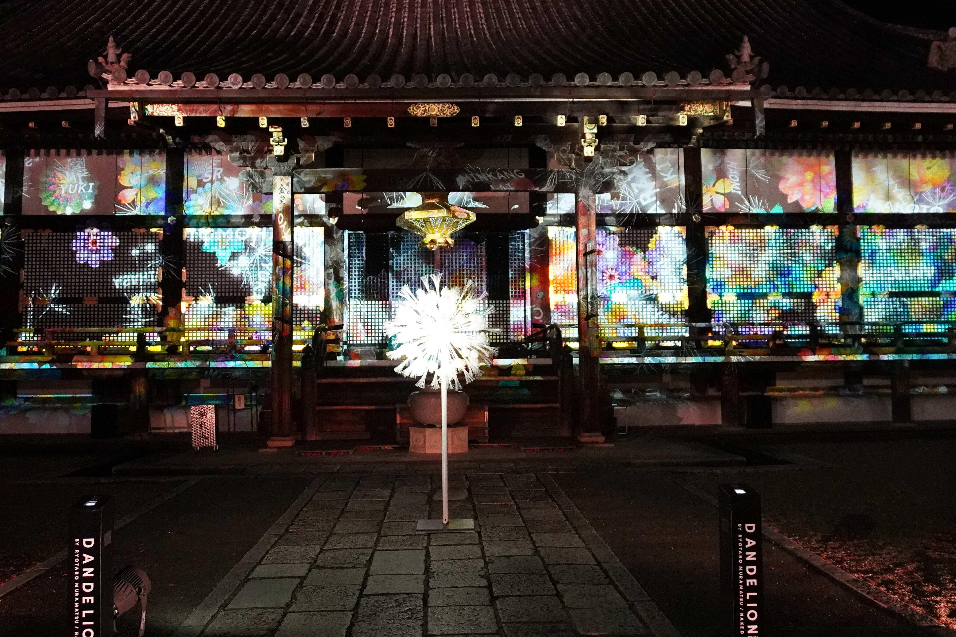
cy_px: 289
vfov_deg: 37.8
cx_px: 486
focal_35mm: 35
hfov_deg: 54.4
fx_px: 929
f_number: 3.5
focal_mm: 16
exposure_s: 1/50
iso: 6400
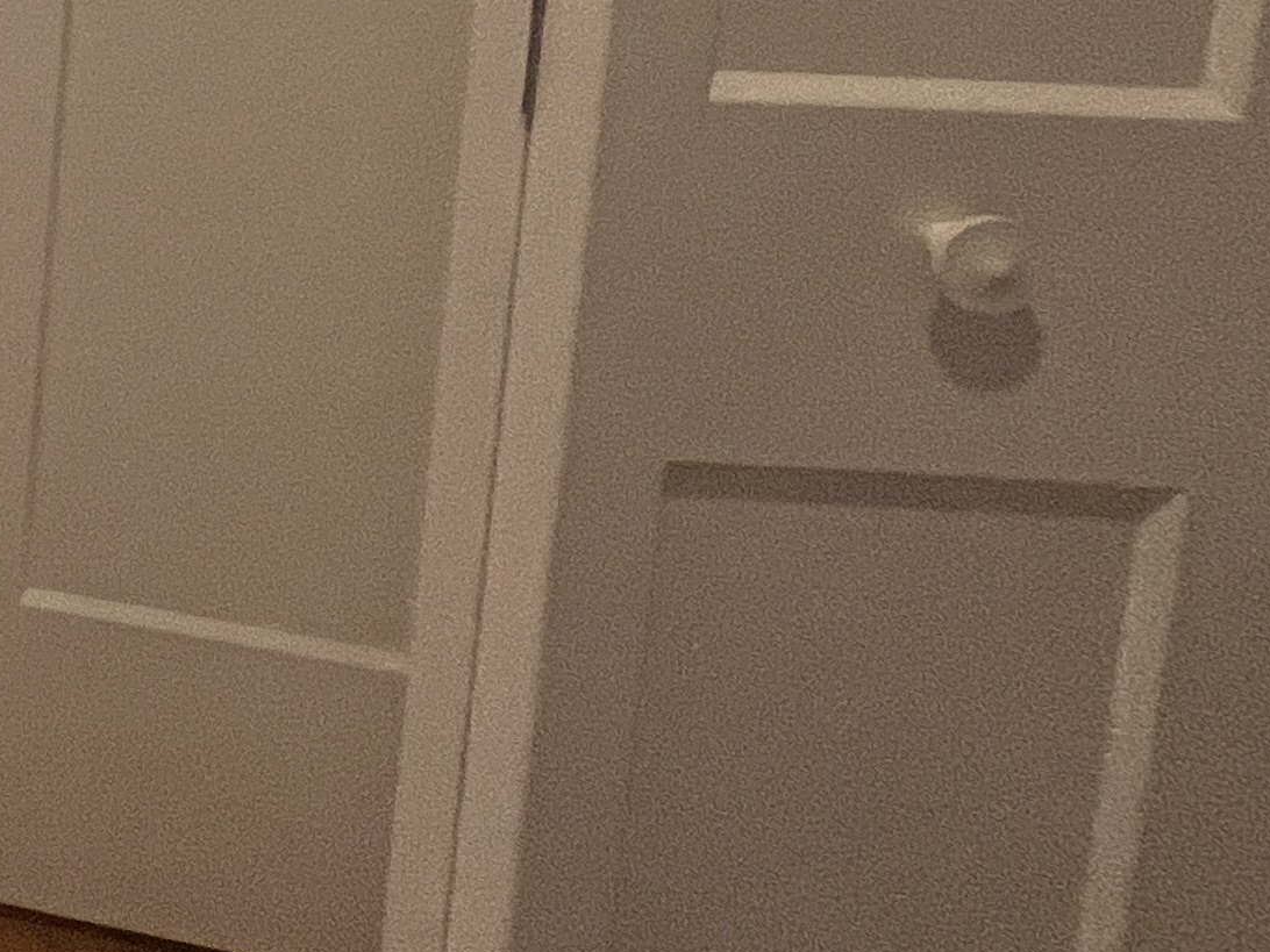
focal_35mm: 48
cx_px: -977
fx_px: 1761
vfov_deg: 21.8
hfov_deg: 22.9
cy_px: -670
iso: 100
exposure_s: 1/100
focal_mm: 1.57
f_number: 1.8
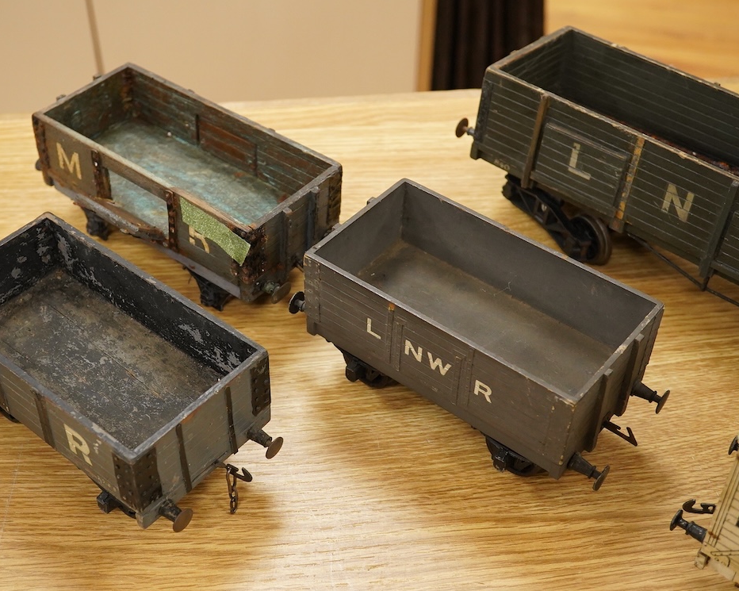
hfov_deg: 36.6
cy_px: 297
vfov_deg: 29.7
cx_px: 317
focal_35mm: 51
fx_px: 1115
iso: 2500
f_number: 8
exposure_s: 1/160
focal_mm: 30
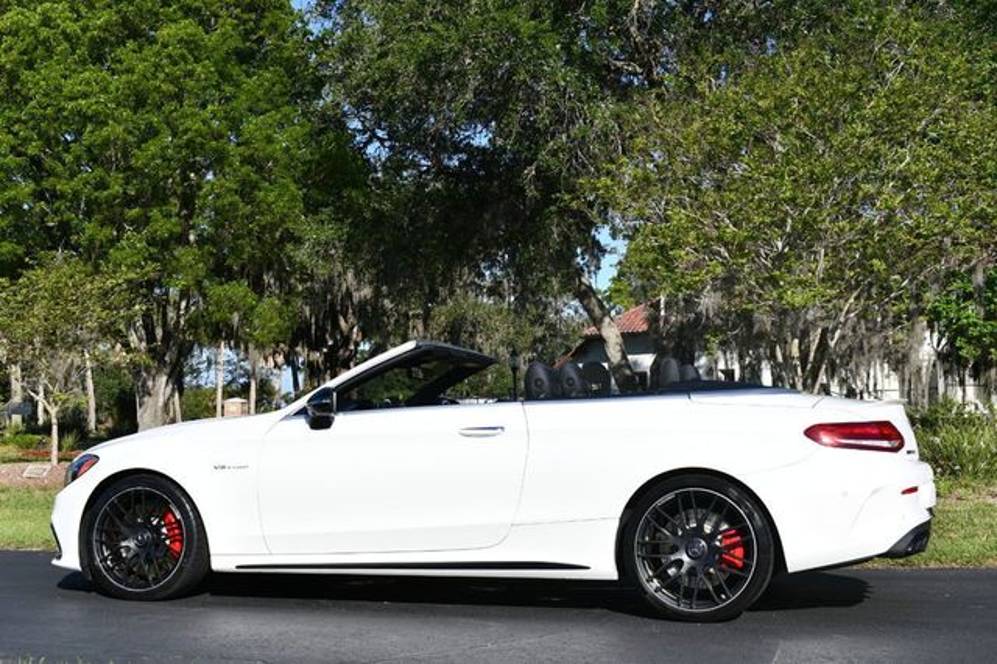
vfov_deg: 28.0
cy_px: 332
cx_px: 498
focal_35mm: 48
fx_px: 1329
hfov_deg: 41.1
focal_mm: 32
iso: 100
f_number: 9
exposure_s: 1/320
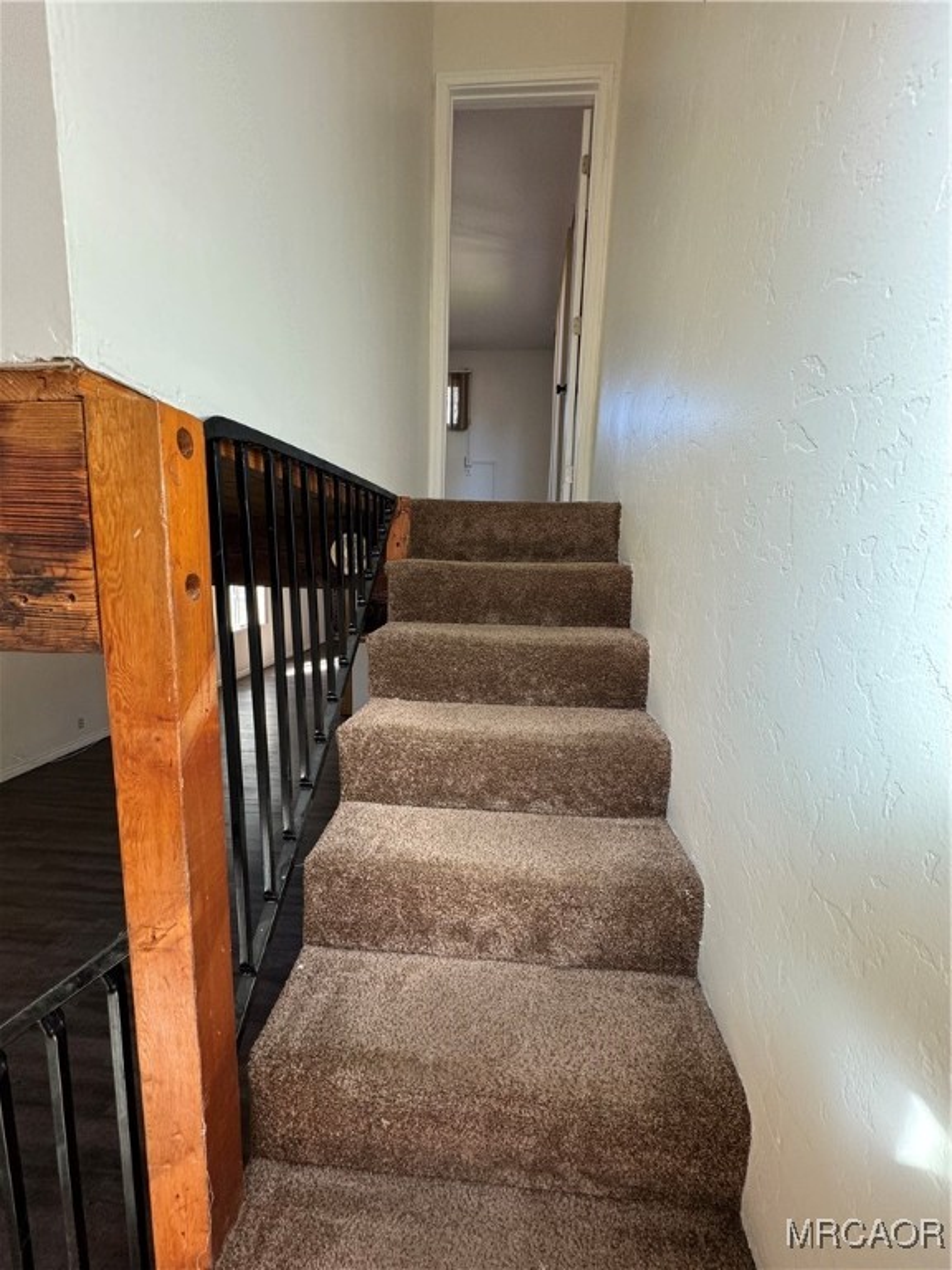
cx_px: 476
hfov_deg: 85.7
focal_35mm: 14
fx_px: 513
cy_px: 635
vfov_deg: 102.1
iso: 200
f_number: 2.2
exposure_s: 1/99
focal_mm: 2.22
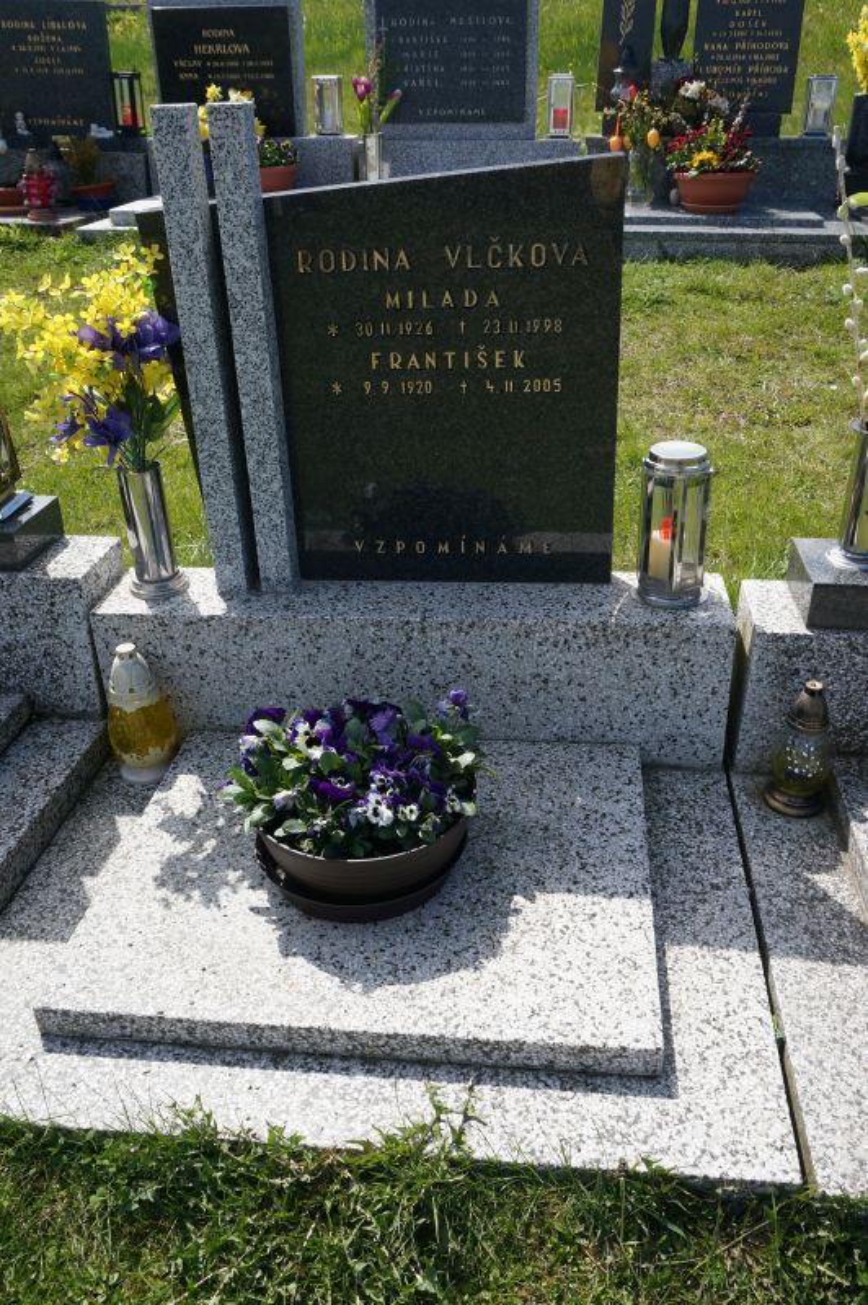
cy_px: 652
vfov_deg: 62.0
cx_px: 434
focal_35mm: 30
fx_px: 1087
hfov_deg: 43.5
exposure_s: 1/500
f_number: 9
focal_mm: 20
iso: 400
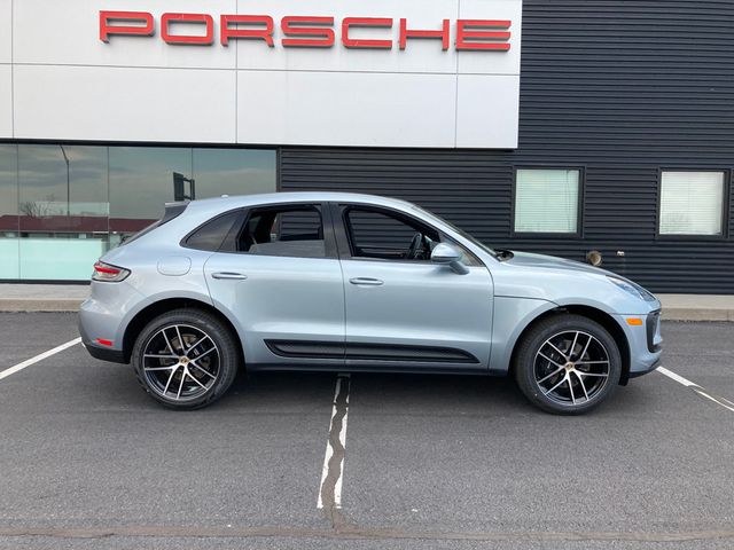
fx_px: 594
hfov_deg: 63.4
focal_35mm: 28
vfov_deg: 49.7
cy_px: 275
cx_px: 367
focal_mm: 3.99
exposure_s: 1/432
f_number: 1.8
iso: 20
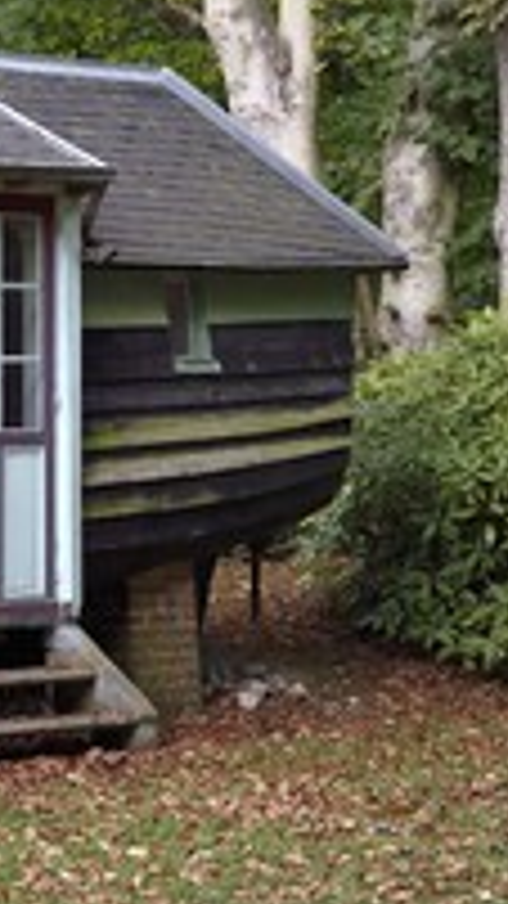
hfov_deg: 10.8
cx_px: -414
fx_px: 2515
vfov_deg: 20.3
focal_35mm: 105
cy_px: 333
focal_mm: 48
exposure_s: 1/80
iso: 800
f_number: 9
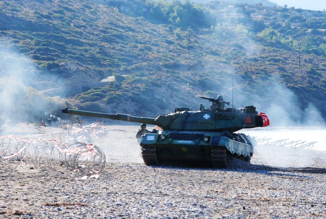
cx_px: 163
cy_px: 110
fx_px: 1633
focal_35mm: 180
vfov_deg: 7.7
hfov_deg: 11.4
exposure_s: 1/1000
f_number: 8
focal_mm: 120
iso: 1000
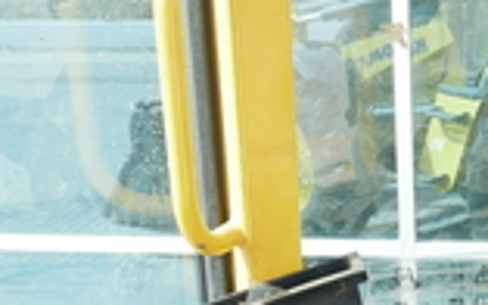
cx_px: 486
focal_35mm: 104
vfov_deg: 11.4
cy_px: 607
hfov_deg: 19.4
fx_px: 1383
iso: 200
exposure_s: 1/100
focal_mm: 14
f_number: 6.3
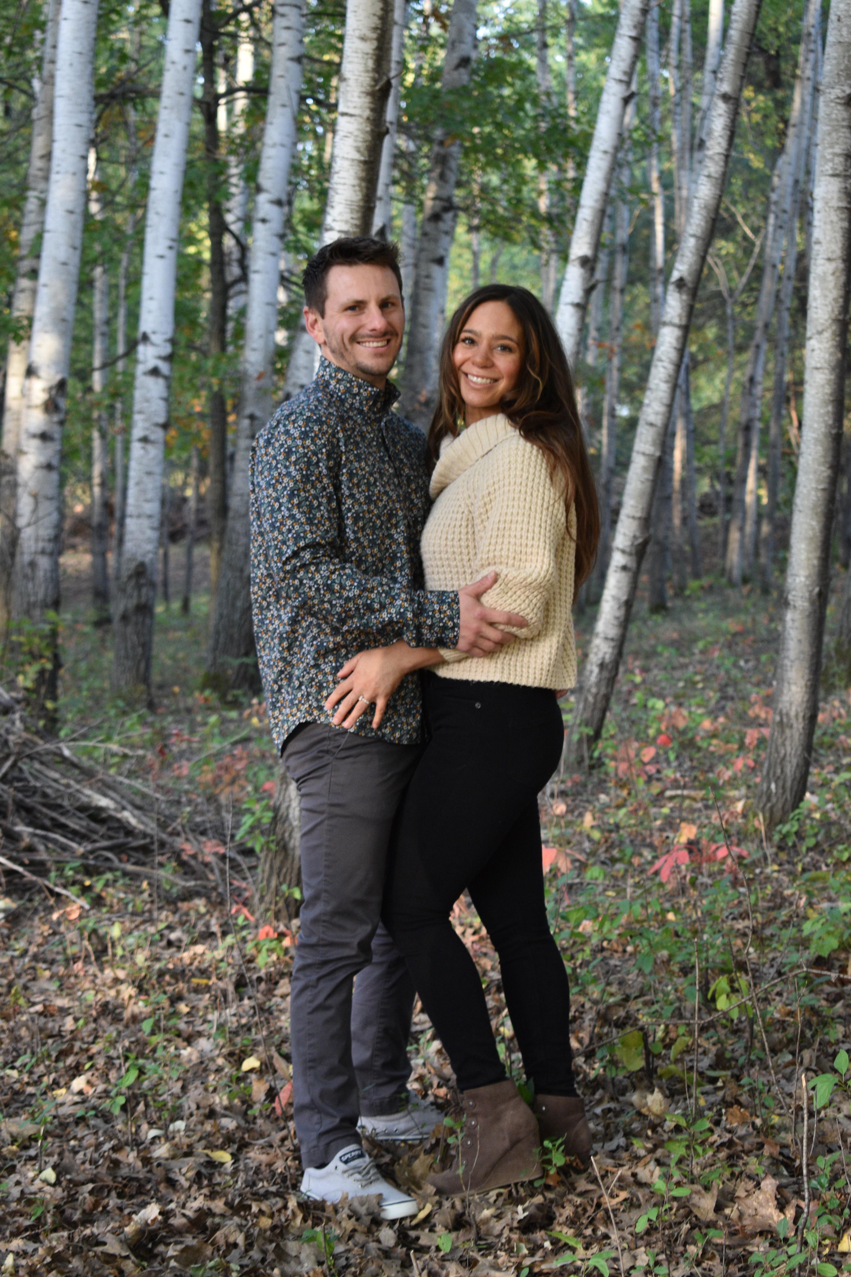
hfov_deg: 16.6
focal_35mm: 82
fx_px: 2925
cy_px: 638
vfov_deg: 24.6
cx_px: 426
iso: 1000
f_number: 5.6
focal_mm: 55
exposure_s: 1/125
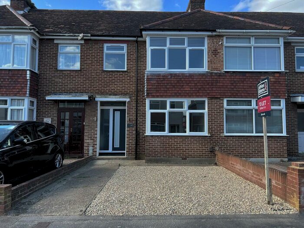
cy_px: 114
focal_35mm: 26
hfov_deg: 67.3
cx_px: 152
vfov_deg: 53.1
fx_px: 228
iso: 50
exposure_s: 1/1196
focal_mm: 5.7
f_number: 1.5
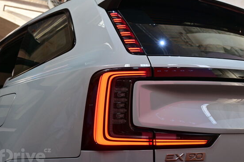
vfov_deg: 27.0
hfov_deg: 39.6
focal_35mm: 50
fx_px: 339
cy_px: 78
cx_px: 129
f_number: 6.3
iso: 500
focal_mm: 30
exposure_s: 1/200
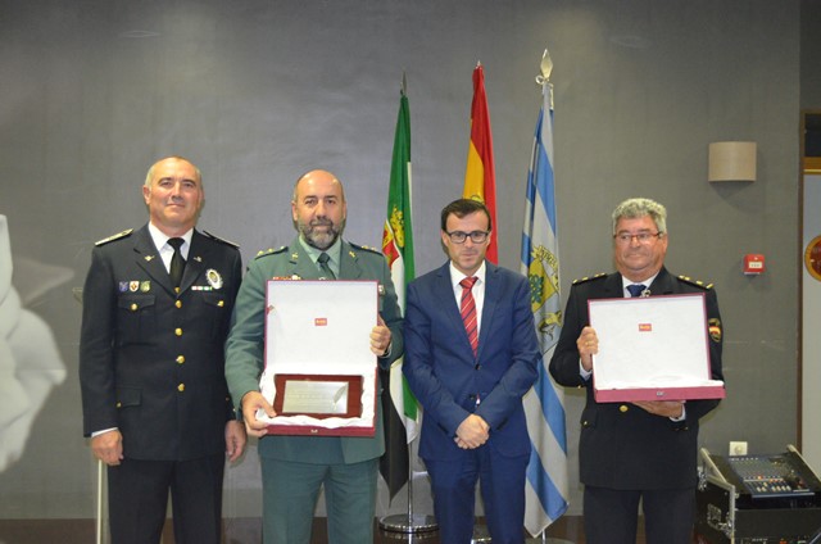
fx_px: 1161
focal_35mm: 51
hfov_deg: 39.0
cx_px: 410
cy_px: 272
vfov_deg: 26.4
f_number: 4.5
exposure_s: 1/60
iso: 3200
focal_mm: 34
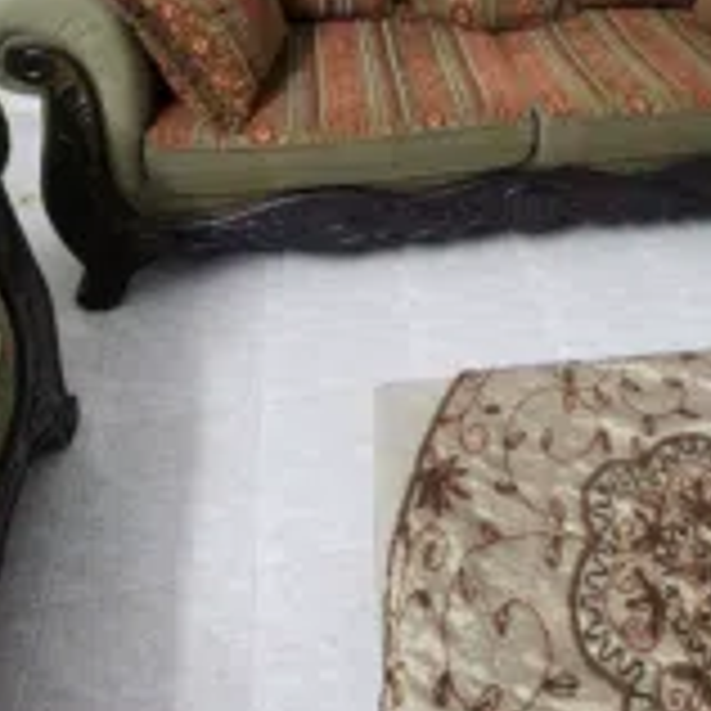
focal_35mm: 29
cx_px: 472
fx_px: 674
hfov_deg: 54.5
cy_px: 90
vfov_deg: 50.3
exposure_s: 1/50
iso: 400
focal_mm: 2.2
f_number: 2.2
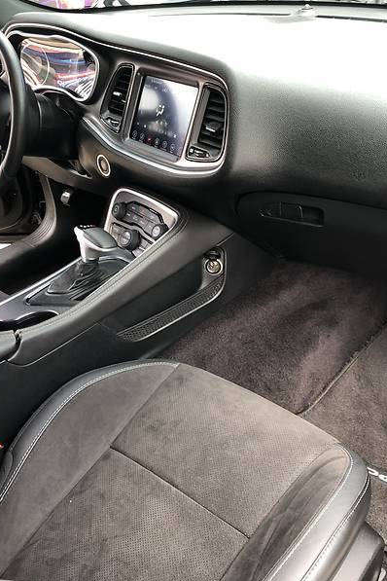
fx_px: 629
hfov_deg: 34.2
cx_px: 194
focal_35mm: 39
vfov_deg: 49.6
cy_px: 291
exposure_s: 1/44
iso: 32
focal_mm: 4
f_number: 1.8
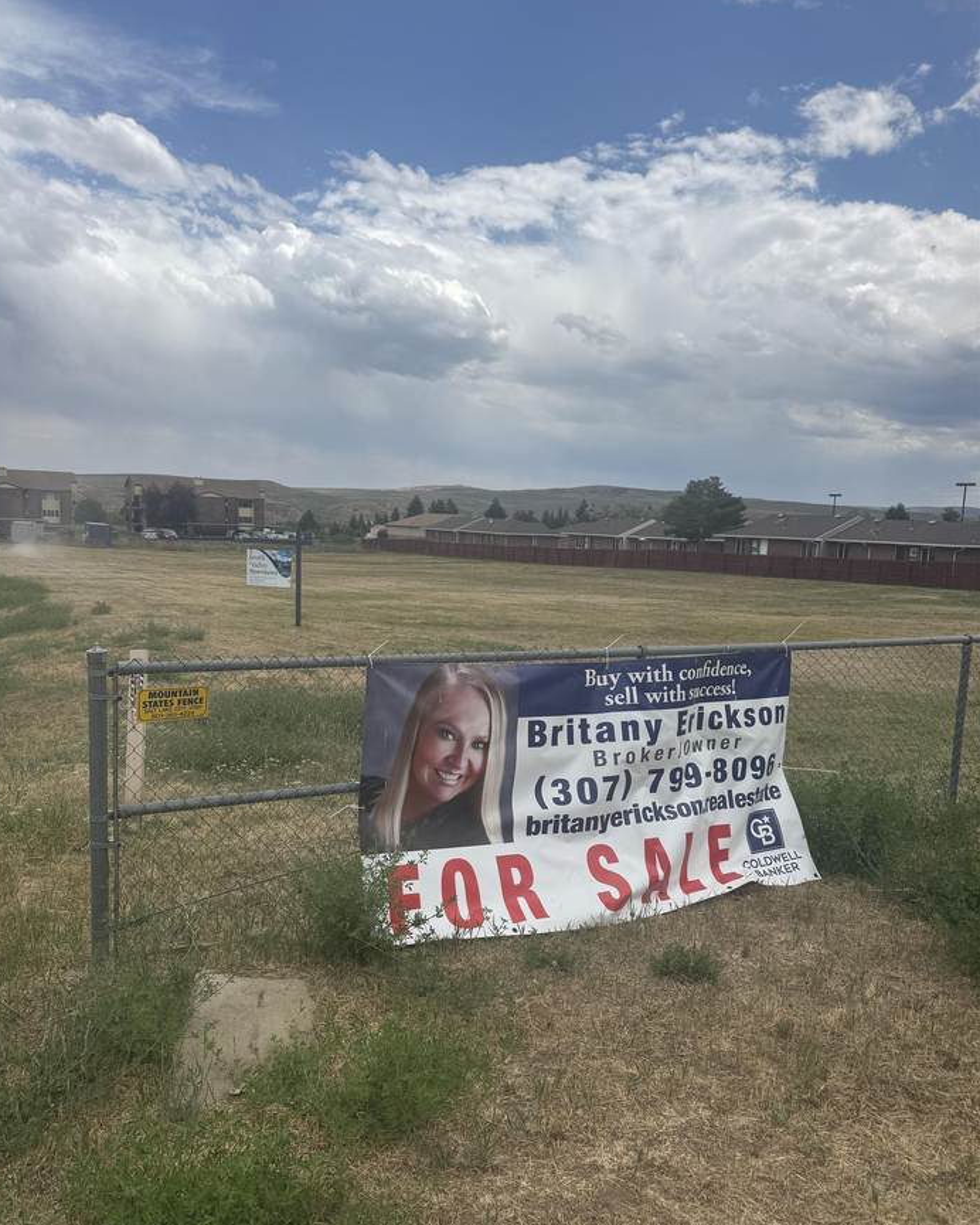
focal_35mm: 26
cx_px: 472
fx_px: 943
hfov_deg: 54.9
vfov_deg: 66.0
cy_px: 646
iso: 80
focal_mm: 6.76
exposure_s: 1/7092
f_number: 1.78
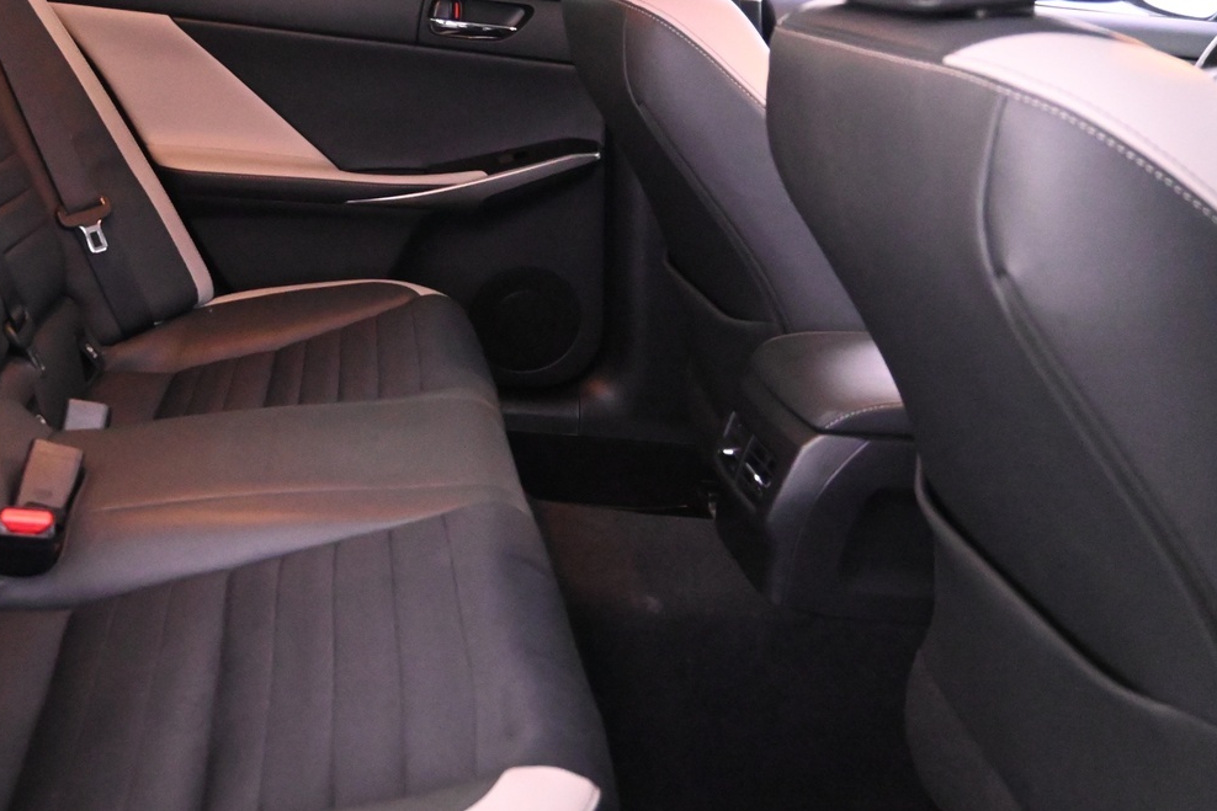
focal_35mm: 42
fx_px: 1414
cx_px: 255
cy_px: 310
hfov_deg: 44.5
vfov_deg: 31.9
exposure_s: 1/25
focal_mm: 17
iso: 6400
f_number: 3.5
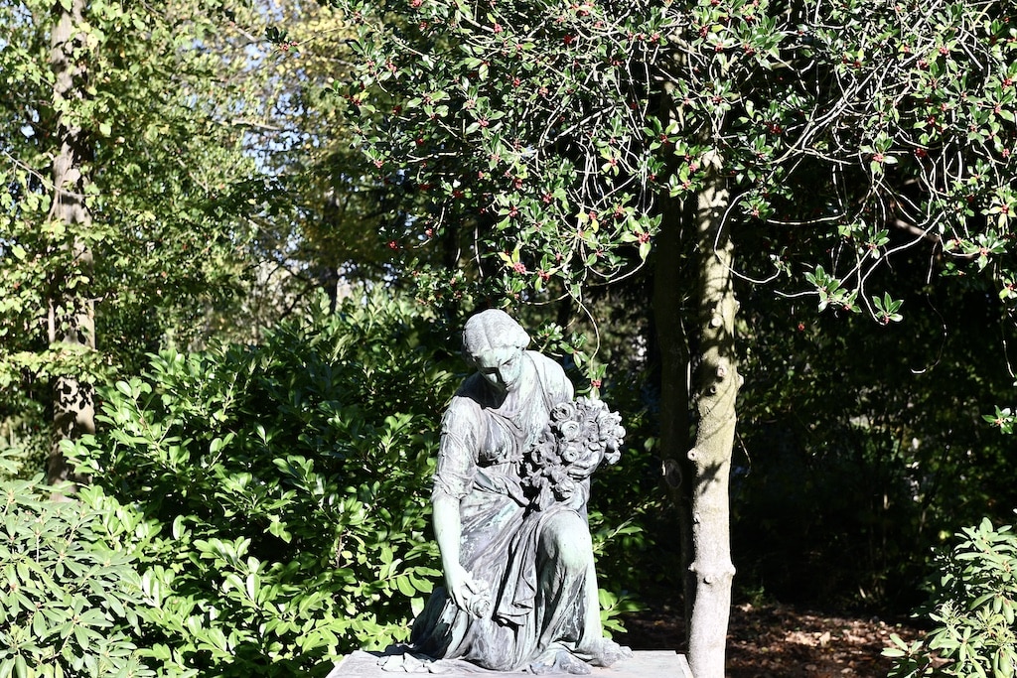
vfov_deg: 19.5
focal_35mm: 70
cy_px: 339
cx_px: 508
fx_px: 1978
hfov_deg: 28.8
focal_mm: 70
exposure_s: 1/160
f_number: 5
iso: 100
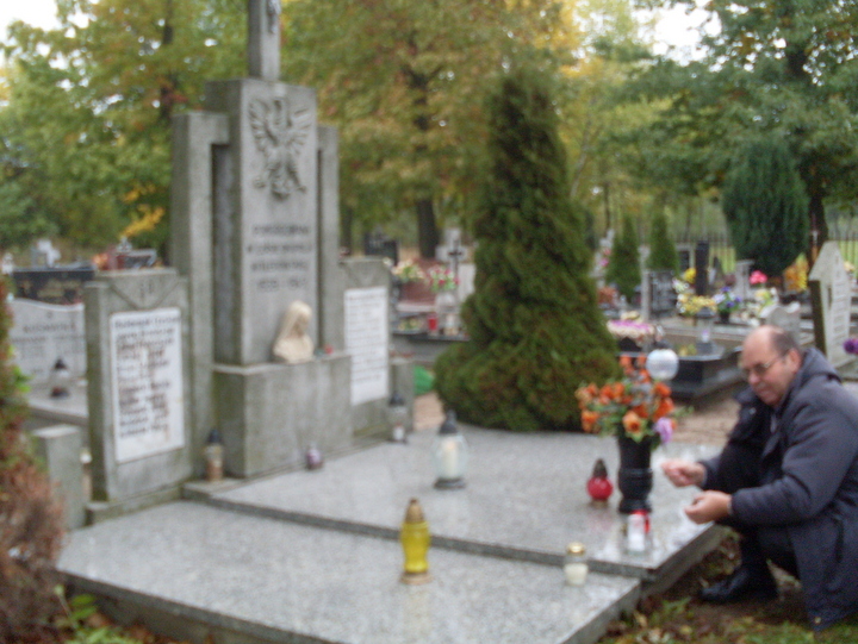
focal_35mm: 38
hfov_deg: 48.9
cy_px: 322
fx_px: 943
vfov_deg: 37.8
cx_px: 429
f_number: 2.8
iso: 80
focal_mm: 6.3
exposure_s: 1/125
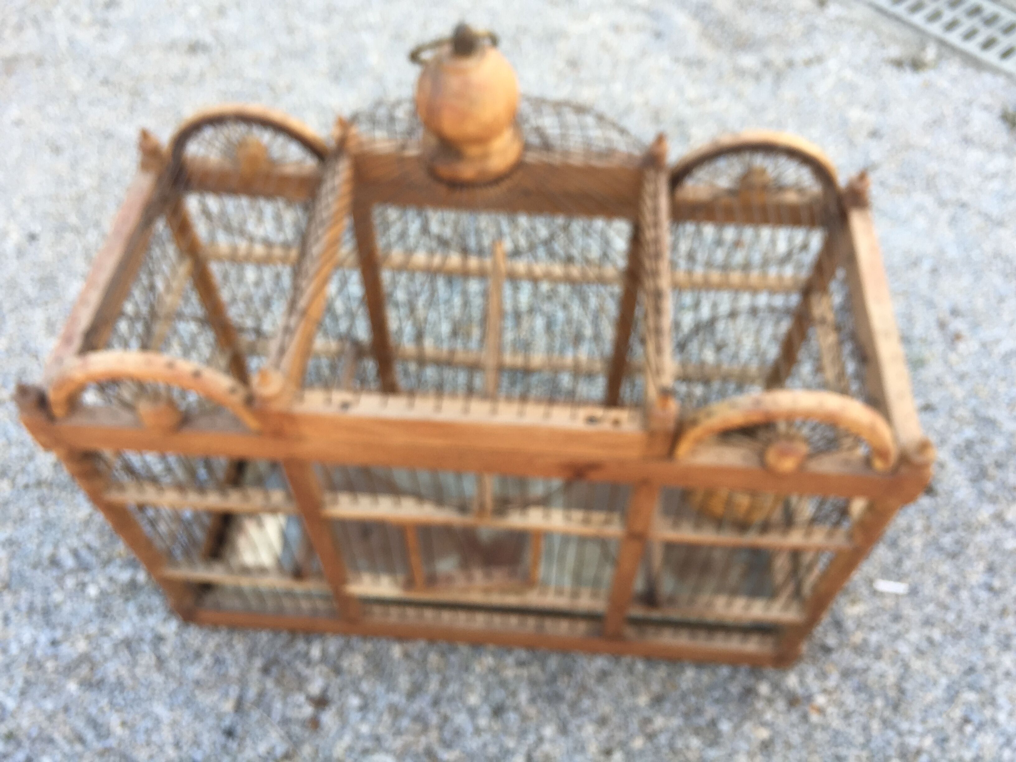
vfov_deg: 48.2
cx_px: 508
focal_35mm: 29
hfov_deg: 61.7
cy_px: 381
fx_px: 851
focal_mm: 4.15
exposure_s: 1/100
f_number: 2.2
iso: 32
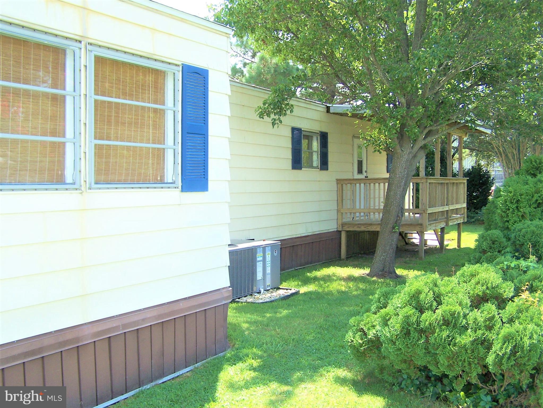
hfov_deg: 49.0
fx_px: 596
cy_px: 204
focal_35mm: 38
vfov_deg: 37.7
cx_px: 272
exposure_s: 1/350
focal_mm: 6.3
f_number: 2.8
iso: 80
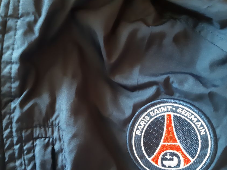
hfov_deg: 58.3
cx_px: 104
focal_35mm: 31
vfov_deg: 45.3
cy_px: 98
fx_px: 203
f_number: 1.7
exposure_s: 1/17
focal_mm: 3.92
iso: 640
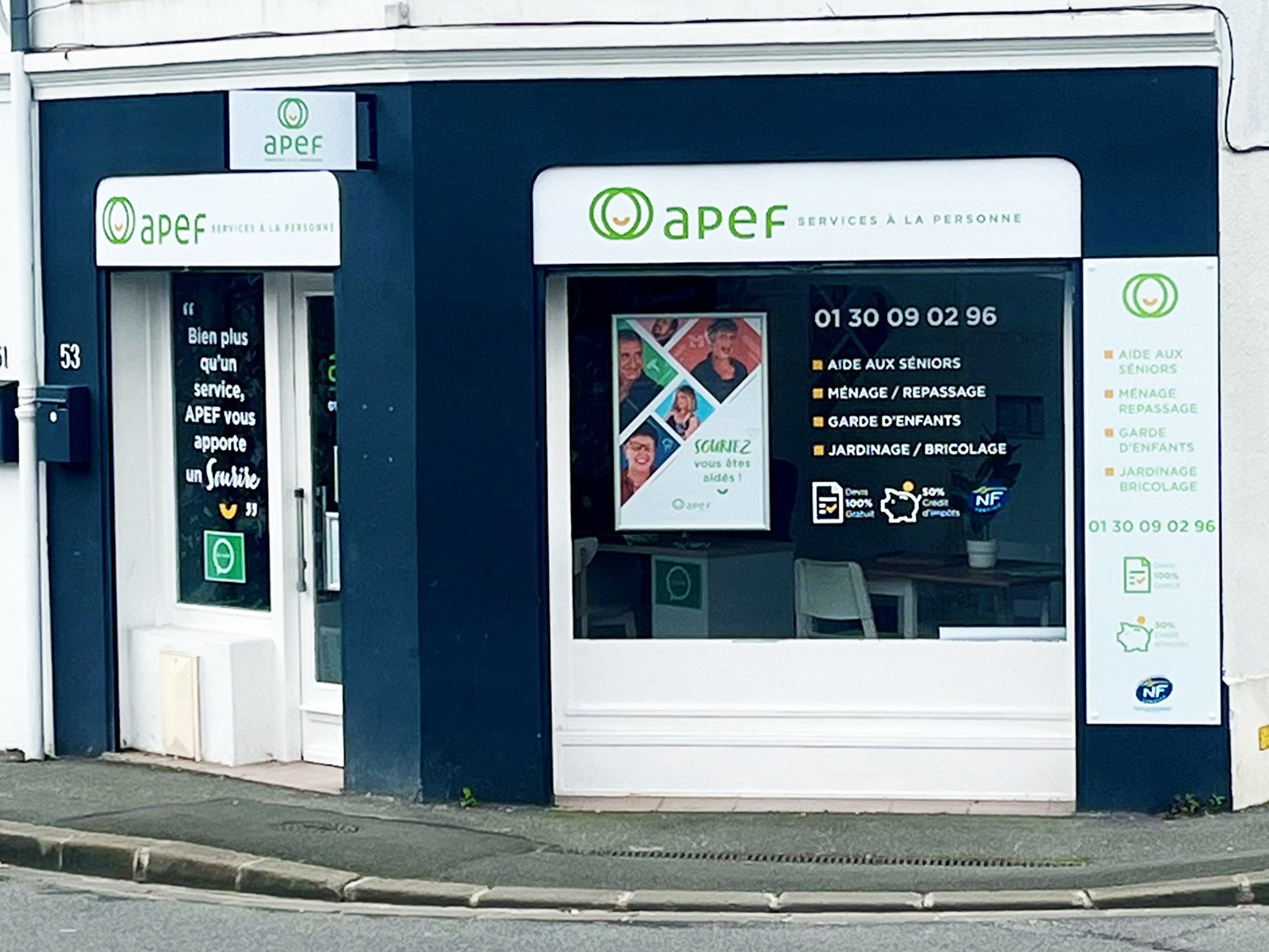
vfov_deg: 53.1
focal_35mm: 26
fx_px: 953
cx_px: 634
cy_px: 476
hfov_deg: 67.3
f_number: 1.7
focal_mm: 3.92
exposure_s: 1/164
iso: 40
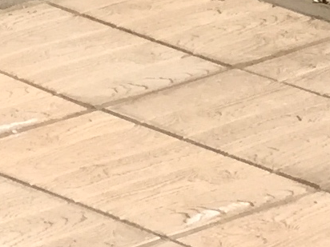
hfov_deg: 7.0
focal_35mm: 230
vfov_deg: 6.3
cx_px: -879
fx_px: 2193
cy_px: -218
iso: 32
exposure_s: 1/1883
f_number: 2.2
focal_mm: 4.15
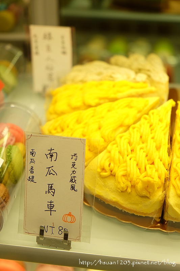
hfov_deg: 22.3
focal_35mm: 61
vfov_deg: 32.9
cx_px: 90
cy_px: 136
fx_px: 458
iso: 200
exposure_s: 1/42
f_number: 4
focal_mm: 40.7
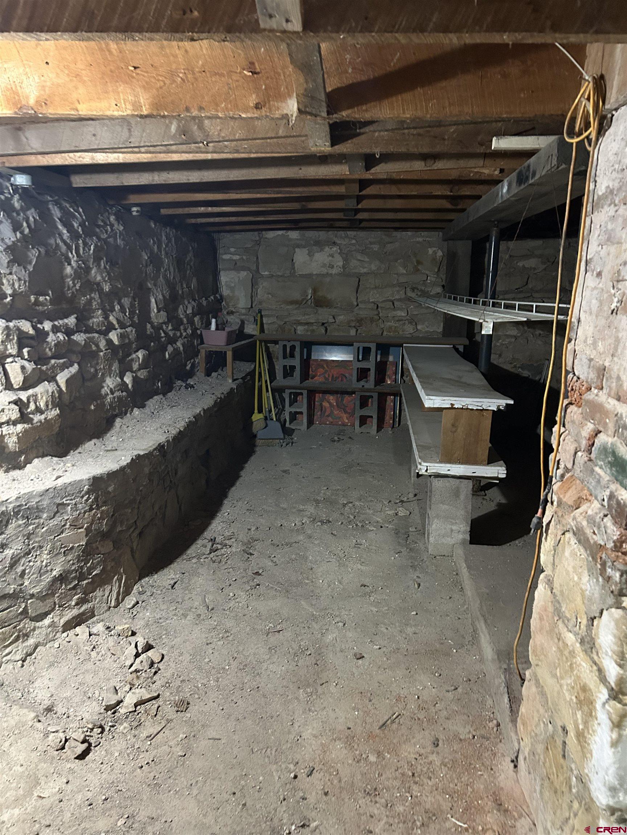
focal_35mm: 26
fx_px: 628
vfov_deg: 67.3
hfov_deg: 53.1
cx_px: 314
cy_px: 418
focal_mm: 5.7
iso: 640
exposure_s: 1/30
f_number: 1.5
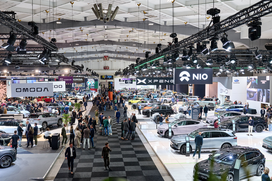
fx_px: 287
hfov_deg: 50.7
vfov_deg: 35.1
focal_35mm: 38
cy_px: 90
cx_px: 136
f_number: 4.5
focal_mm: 38
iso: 500
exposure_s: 1/100
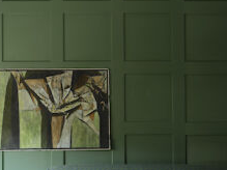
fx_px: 629
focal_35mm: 96
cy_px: 96
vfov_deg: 15.4
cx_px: 65
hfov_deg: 20.3
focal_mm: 45
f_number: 5.6
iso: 100
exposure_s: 1.6
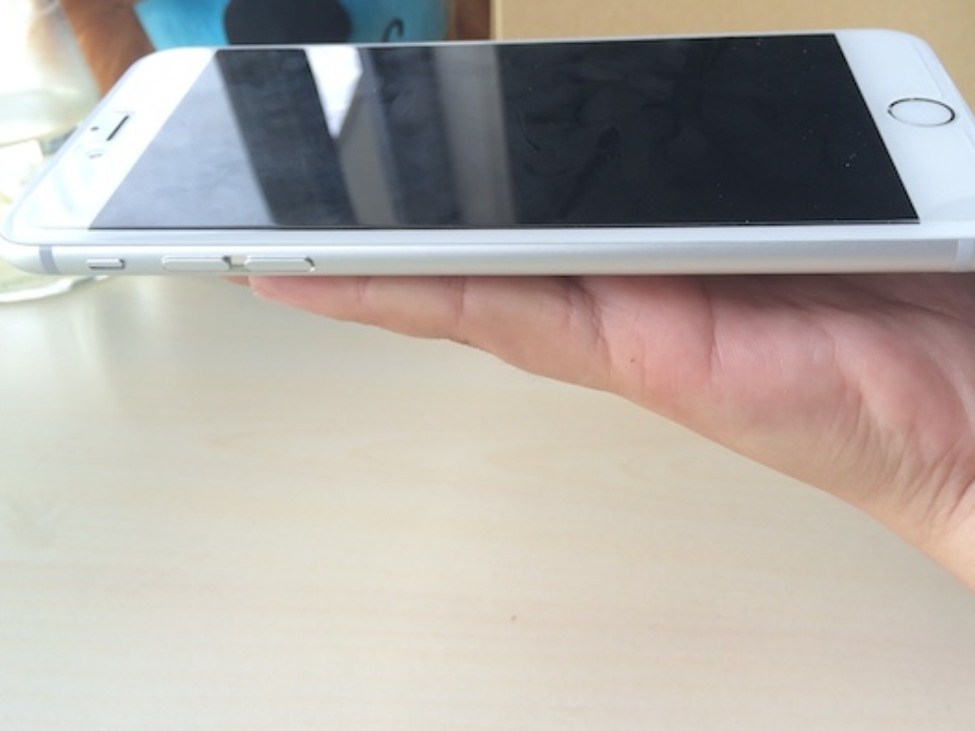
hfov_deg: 55.4
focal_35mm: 33
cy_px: 400
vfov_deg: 42.9
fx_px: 929
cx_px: 498
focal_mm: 4.15
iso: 32
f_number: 2.2
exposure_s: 1/126
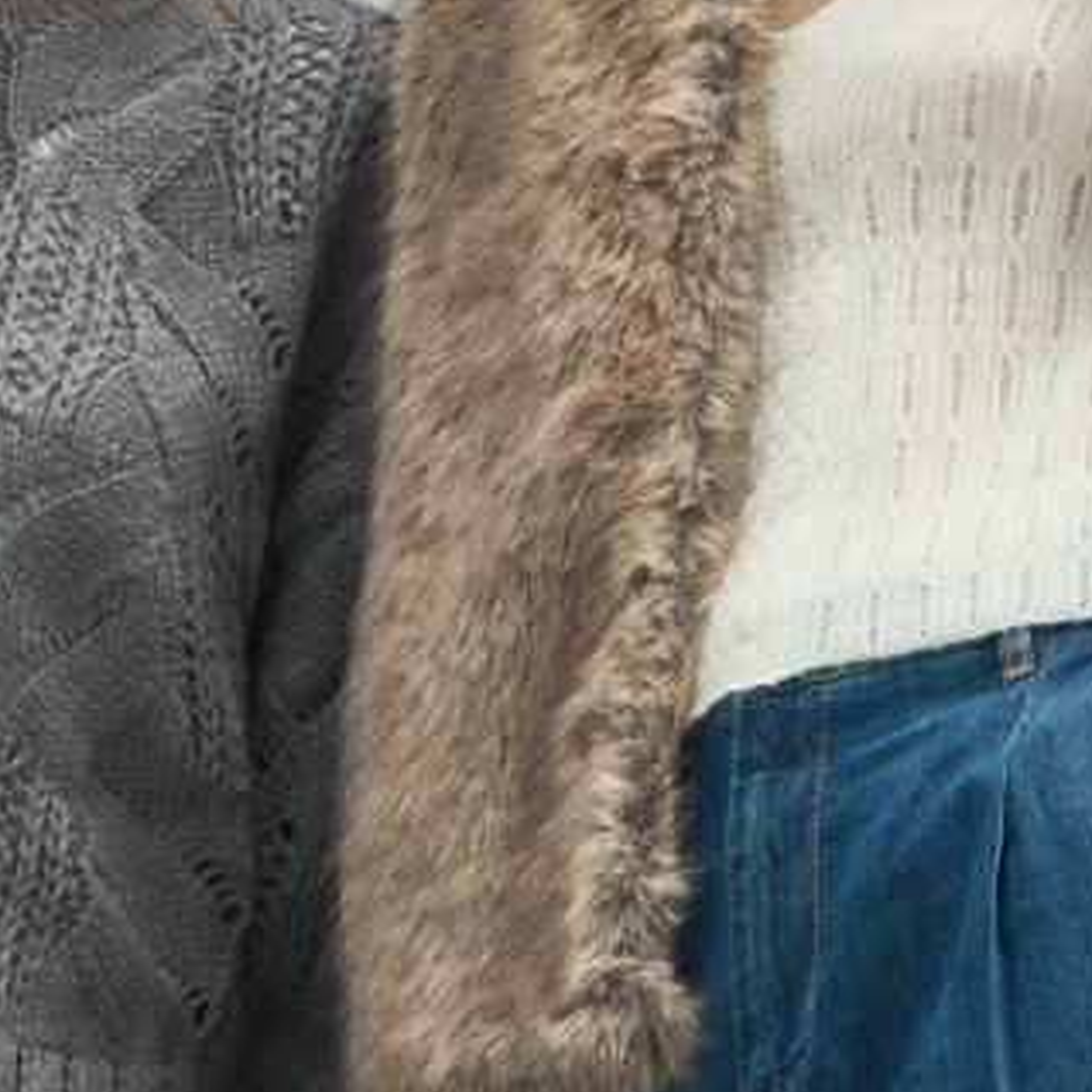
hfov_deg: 7.6
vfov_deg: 7.6
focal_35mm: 230
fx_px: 8209
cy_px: 914
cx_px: 483
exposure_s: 1/500
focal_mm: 32
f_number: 2.8
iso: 1000
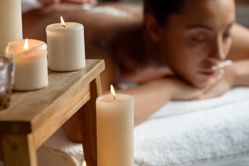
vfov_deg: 9.3
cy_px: 51
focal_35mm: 148
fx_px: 1024
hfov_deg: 13.9
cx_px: 106
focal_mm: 105
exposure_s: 1/160
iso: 100
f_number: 4
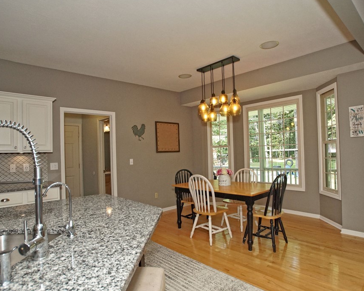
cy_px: 150
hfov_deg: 81.5
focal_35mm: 20
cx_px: 173
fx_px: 211
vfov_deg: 69.2
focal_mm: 11
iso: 800
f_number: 4.5
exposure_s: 1/160
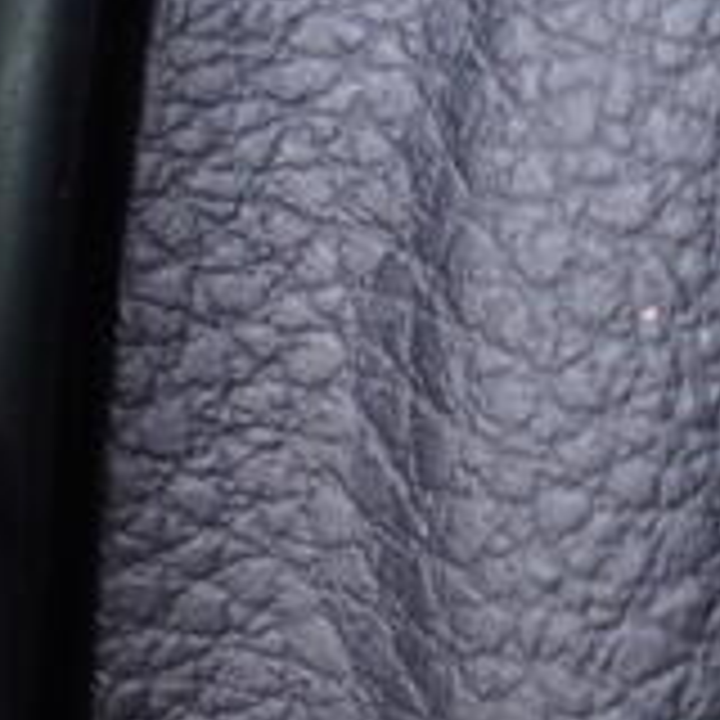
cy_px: 79
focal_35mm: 196
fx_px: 4612
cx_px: -918
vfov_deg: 8.9
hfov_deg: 8.3
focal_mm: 24
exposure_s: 1/40
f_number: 2.8
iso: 250
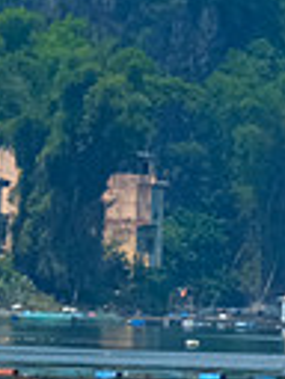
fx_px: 18596
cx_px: 1000
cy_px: -40
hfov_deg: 0.9
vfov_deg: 1.2
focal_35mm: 1694
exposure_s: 1/550
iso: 1600
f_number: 22
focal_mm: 188.3
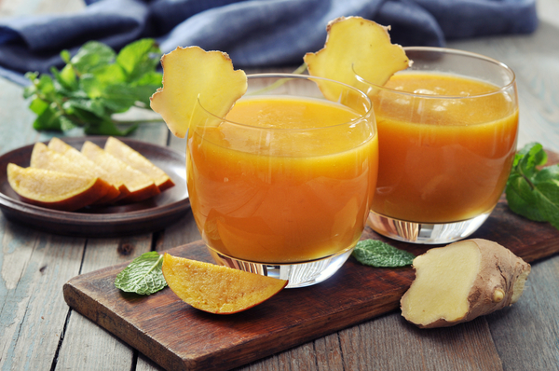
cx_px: 280
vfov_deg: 15.1
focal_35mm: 90
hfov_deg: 22.7
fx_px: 1395
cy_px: 186
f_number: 8
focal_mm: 60
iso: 200
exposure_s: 1/160
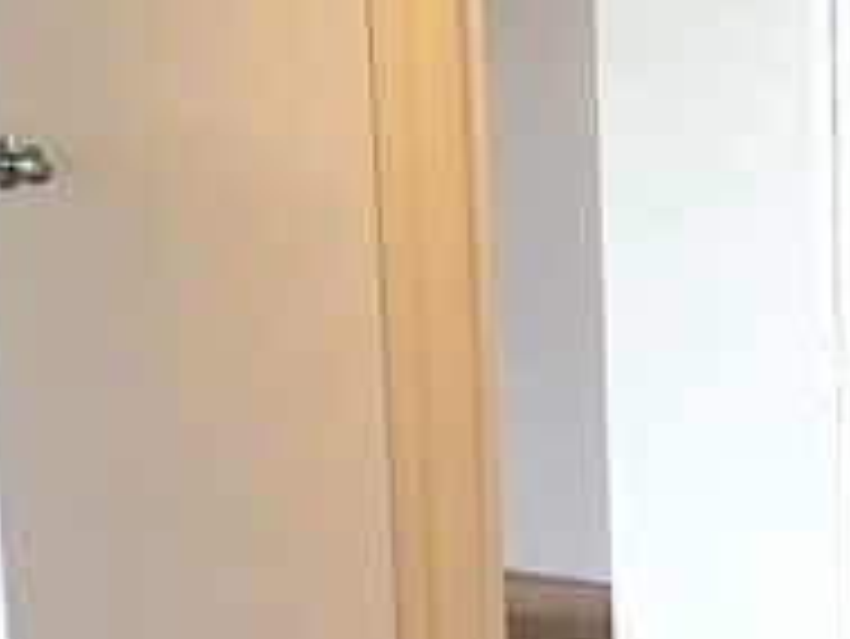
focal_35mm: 141
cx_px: 684
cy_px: 567
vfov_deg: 10.5
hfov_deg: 13.9
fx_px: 3464
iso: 100
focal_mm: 5.7
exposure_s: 1/120
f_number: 1.5
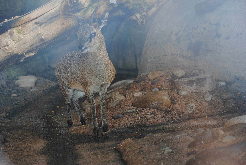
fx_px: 800
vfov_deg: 11.7
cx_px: 123
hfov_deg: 17.5
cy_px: 82
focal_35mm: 117
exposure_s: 1/60
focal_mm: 78
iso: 200
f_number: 4.5
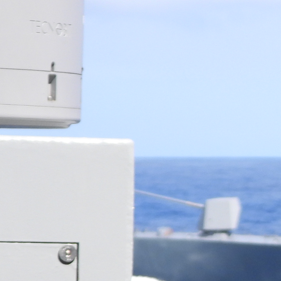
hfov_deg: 5.5
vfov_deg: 5.7
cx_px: 620
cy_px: 233
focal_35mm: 307
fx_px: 2820
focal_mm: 12.6
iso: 100
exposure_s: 1/800
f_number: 3.5
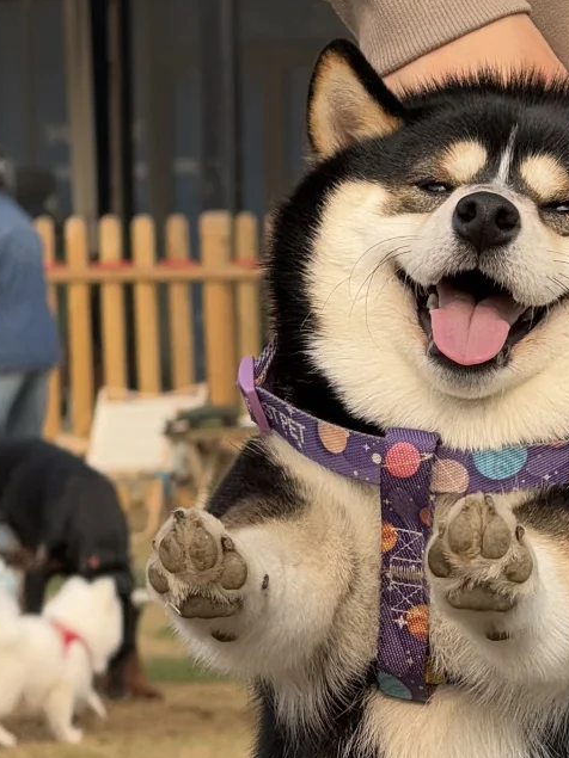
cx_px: 264
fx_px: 5963
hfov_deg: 5.5
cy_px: 418
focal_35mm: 272
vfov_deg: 7.3
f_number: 2.8
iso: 50
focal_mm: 15.66
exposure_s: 1/563
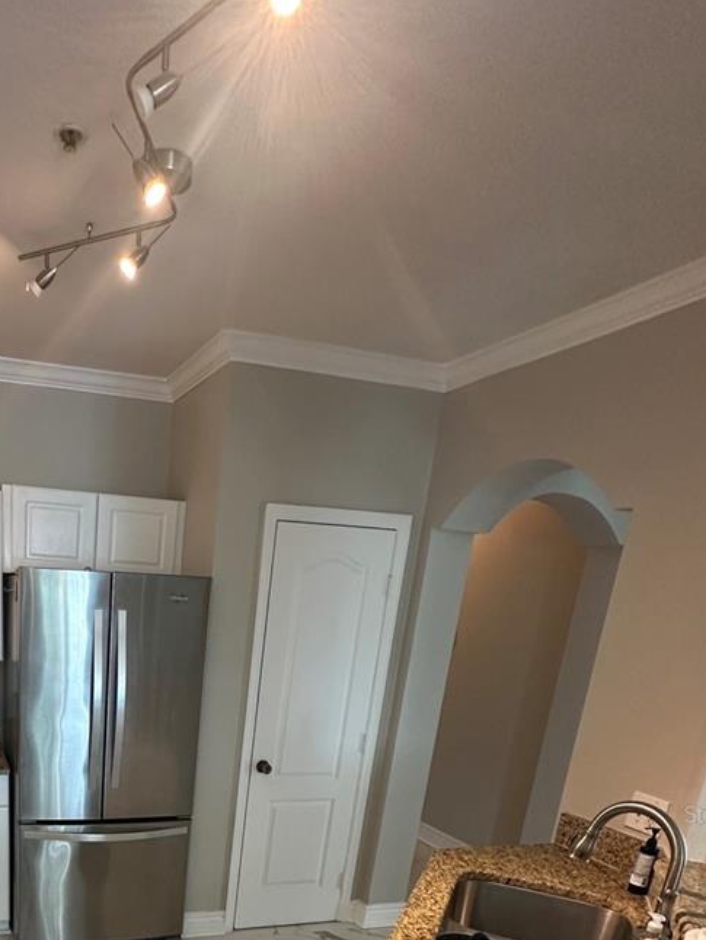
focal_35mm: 26
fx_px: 707
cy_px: 813
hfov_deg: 49.7
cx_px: 132
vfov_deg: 59.2
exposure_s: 1/60
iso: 250
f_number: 2.2
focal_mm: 2.22
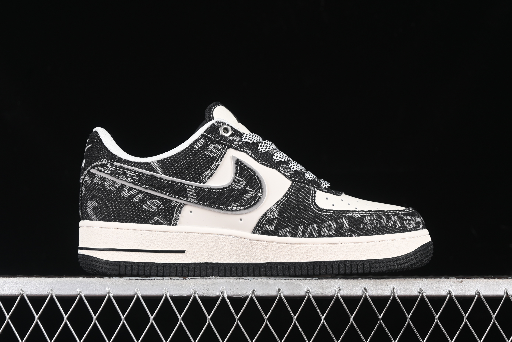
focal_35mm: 75
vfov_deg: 18.2
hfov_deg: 27.0
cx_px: 256
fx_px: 1067
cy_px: 171
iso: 160
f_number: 6.3
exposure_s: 1/60
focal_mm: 50
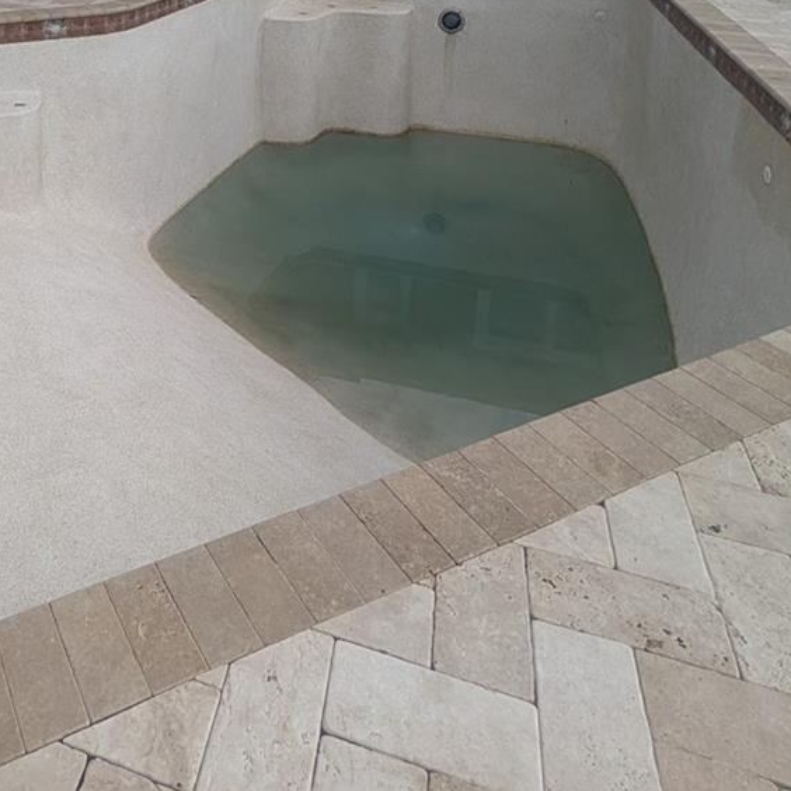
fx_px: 776
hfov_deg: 50.5
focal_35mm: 30
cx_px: 149
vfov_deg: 46.3
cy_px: 20
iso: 54
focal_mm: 2.02
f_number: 1.7
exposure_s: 1/3448
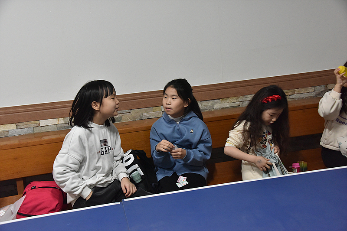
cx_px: 174
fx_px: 463
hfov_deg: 41.1
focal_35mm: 48
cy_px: 116
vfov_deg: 28.1
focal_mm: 48
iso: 3600
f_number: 5.6
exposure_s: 1/125
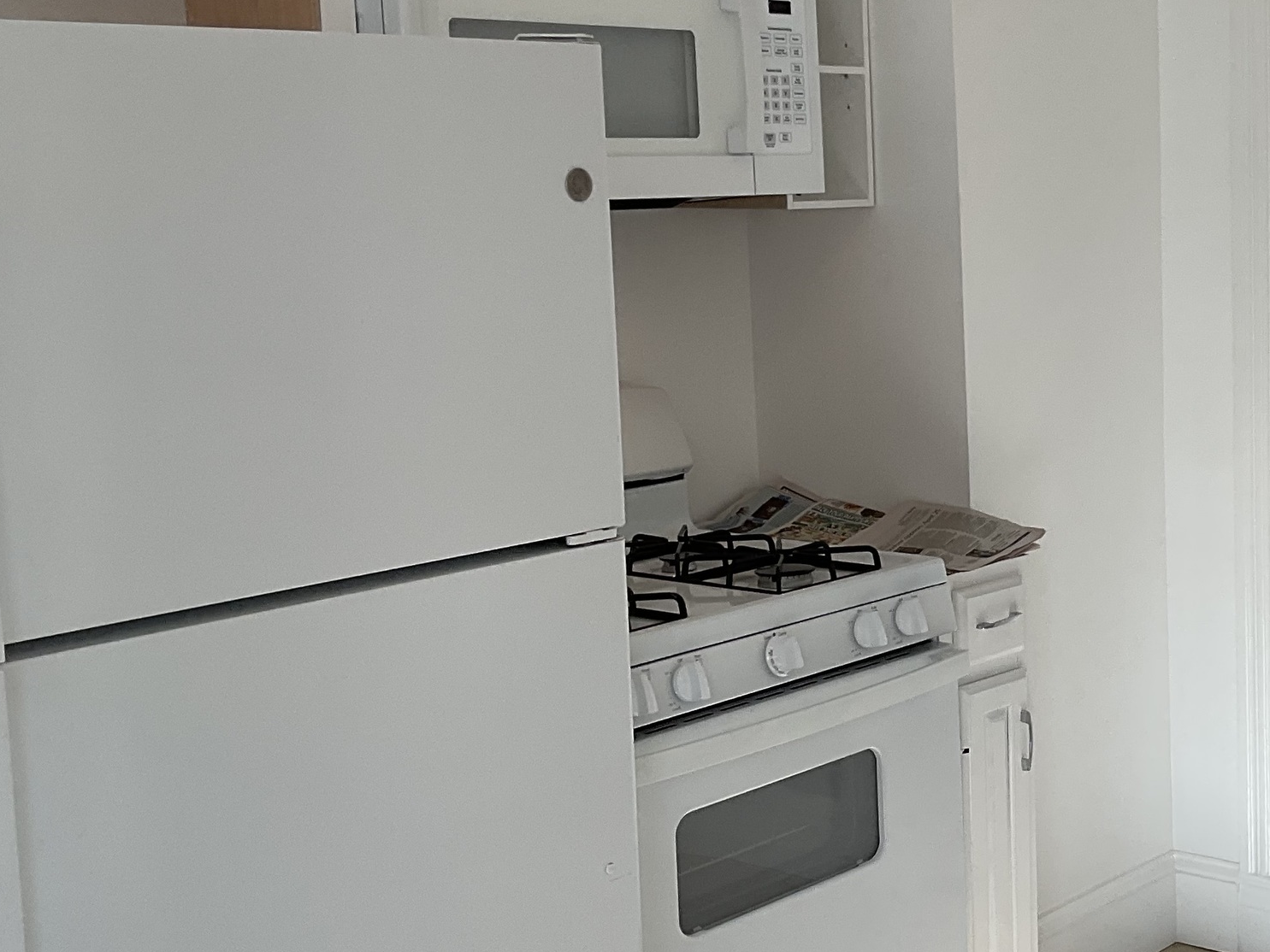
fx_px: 2201
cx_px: 1219
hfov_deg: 30.3
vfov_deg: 24.4
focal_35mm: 60
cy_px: 450
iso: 16
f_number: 1.8
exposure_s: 1/120
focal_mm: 3
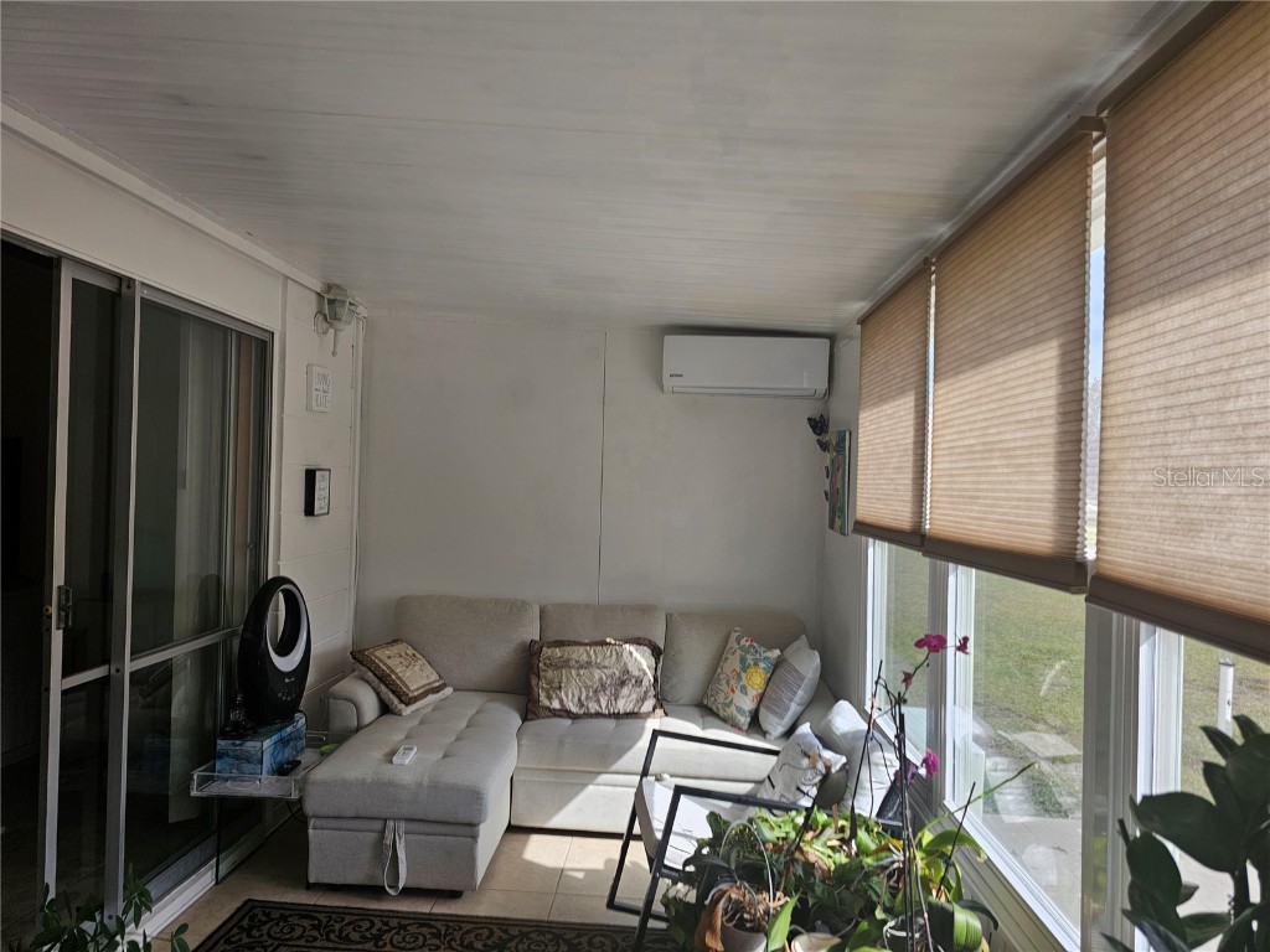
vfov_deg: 58.9
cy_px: 476
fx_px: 844
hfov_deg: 73.9
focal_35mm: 23
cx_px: 635
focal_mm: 6.3
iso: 16
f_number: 1.7
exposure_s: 1/180
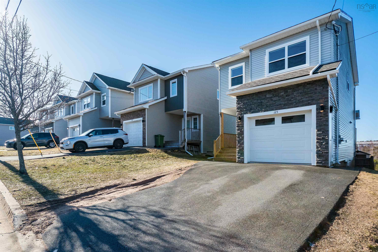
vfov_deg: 67.4
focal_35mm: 18
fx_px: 189
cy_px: 126
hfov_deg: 90.0
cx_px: 189
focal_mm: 12
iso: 400
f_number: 5.6
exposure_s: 1/1600
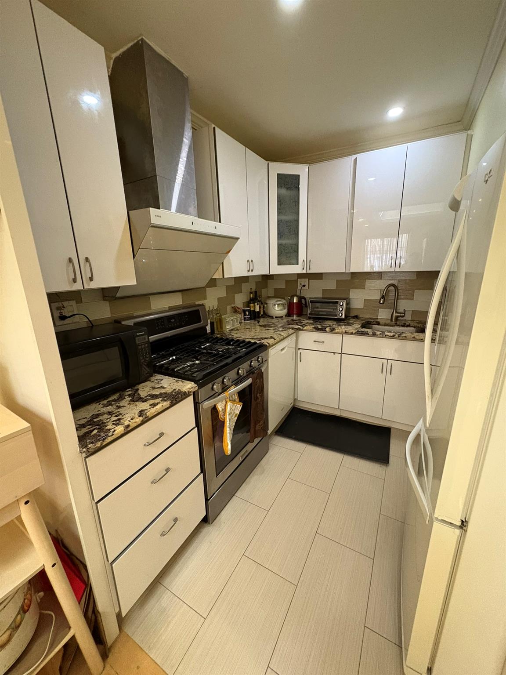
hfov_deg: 85.7
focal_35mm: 14
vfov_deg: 102.1
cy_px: 338
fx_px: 273
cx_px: 253
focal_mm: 2.22
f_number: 2.2
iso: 800
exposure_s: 1/60
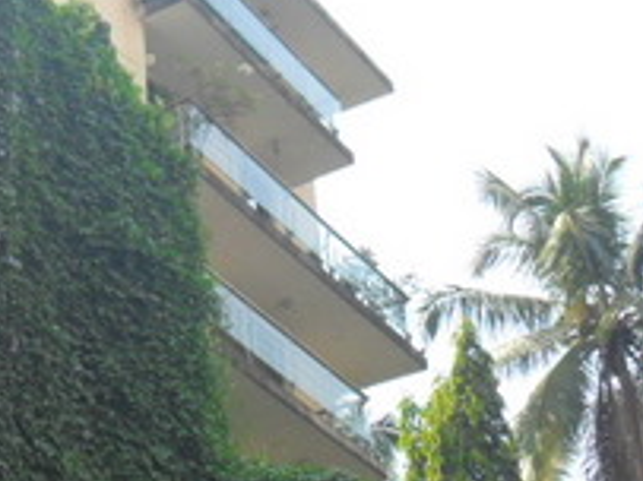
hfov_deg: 18.9
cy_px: 307
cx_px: -22
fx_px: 1875
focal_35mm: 101
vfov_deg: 14.6
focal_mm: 5.7
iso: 100
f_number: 3.7
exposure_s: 1/350
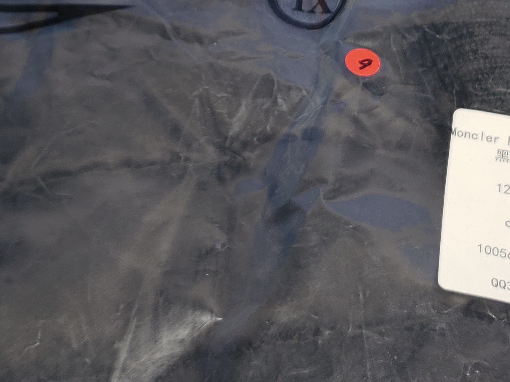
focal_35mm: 75
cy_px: 80
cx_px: 273
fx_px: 1105
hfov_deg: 26.0
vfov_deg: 19.4
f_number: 1.5
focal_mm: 4.3
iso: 50
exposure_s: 1/276
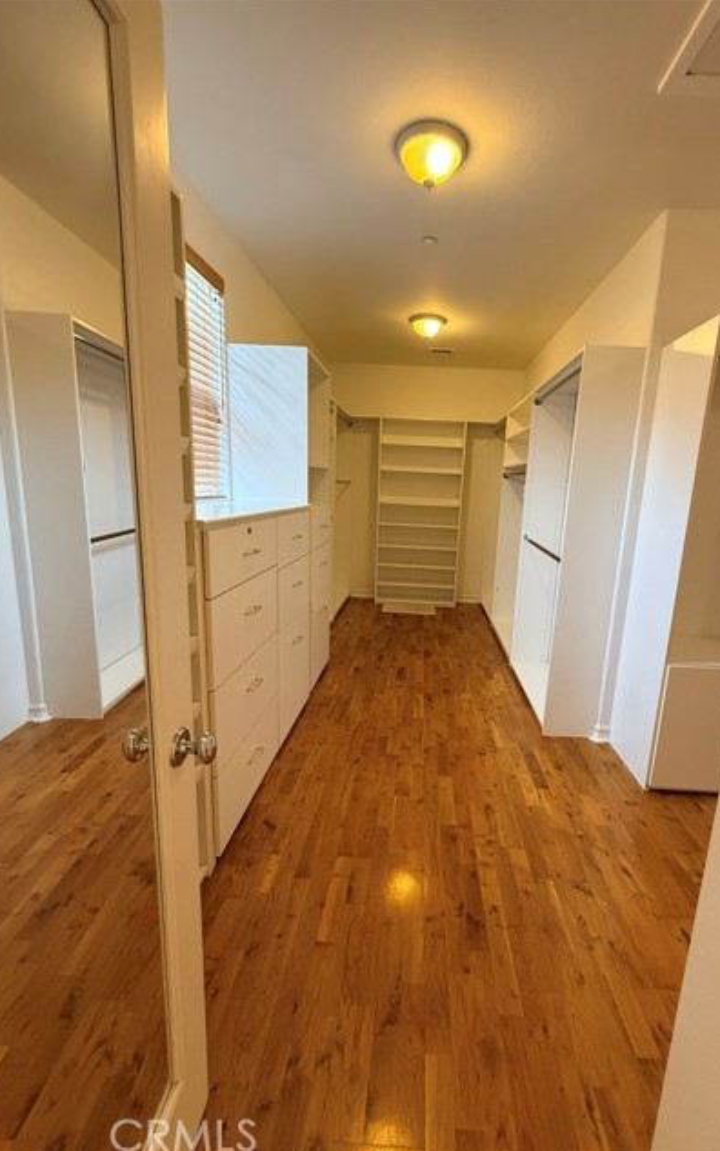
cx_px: 409
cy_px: 580
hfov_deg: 74.4
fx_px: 471
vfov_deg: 101.4
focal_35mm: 15
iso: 250
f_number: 2.2
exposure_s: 1/60
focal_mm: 2.22
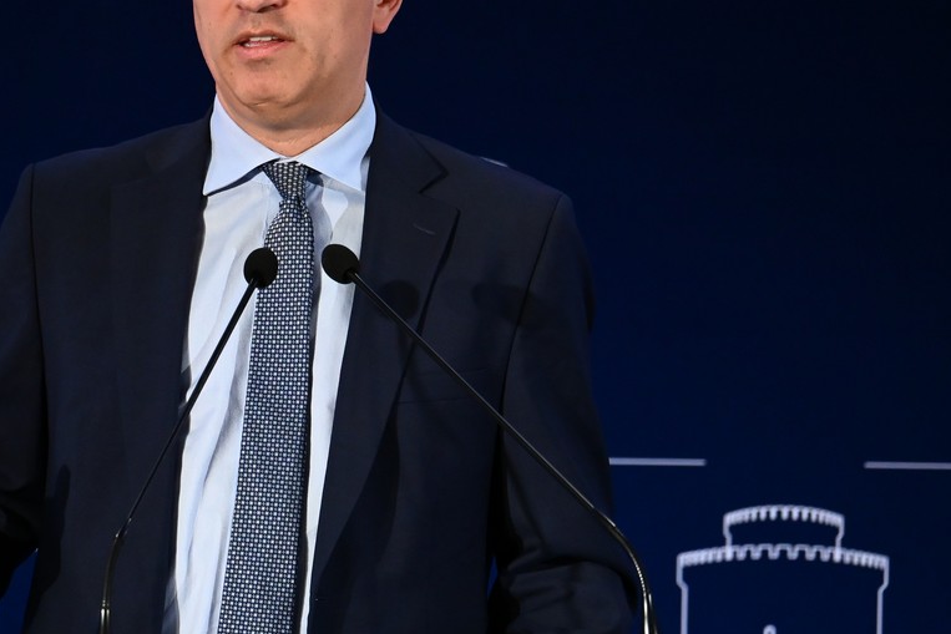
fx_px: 14293
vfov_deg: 2.5
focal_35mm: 541
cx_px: 268
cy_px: 258
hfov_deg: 3.8
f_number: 5.6
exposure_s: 1/640
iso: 6400
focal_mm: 344
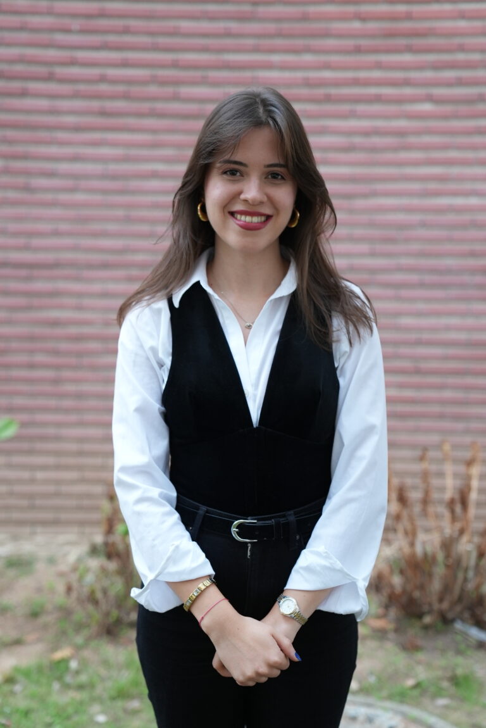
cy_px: 364
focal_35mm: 52
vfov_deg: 38.2
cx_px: 243
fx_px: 1052
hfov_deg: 26.0
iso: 1600
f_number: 2.8
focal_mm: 52
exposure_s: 1/100
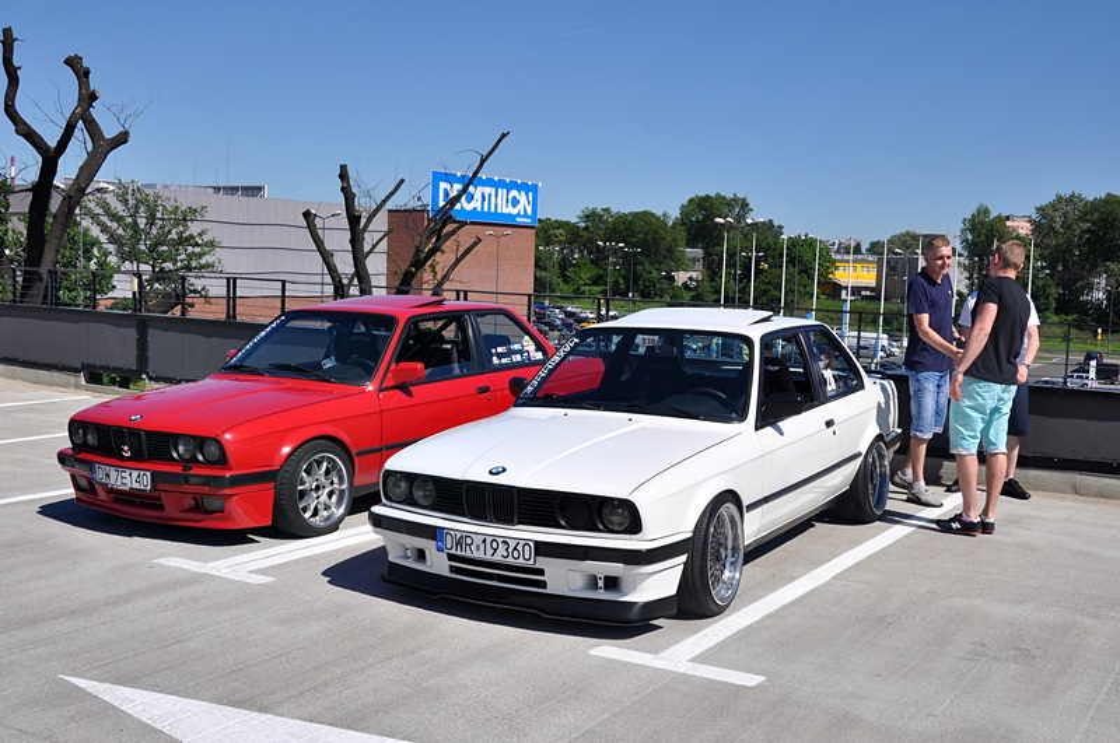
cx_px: 560
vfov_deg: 34.1
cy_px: 372
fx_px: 1212
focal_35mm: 39
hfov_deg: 49.6
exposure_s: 1/500
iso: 200
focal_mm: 26
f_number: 11
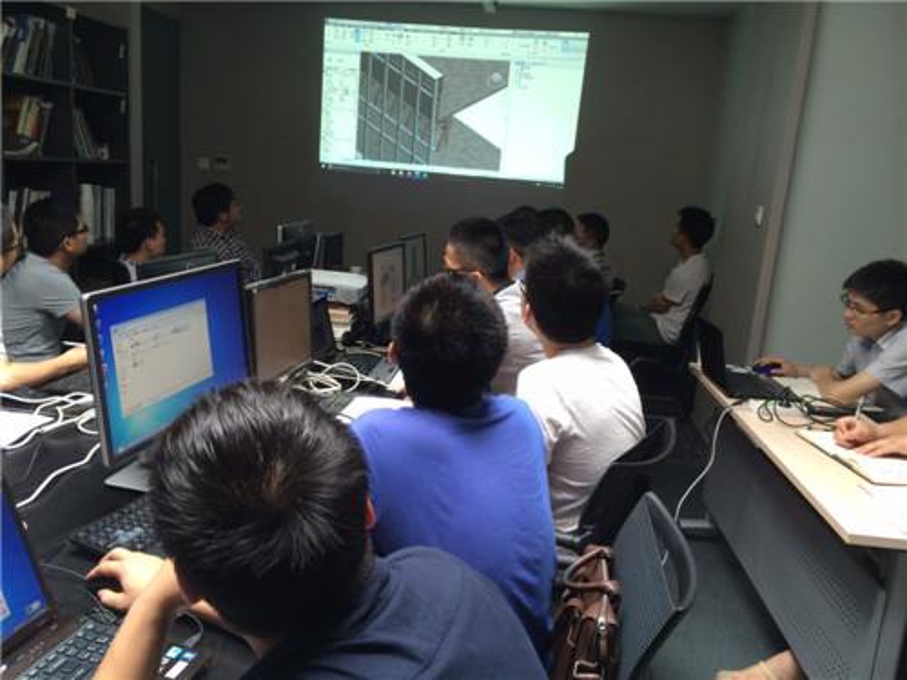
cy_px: 340
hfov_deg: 60.0
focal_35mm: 30
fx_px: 786
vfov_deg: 46.8
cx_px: 454
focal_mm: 4.12
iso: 100
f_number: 2.2
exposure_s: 1/30
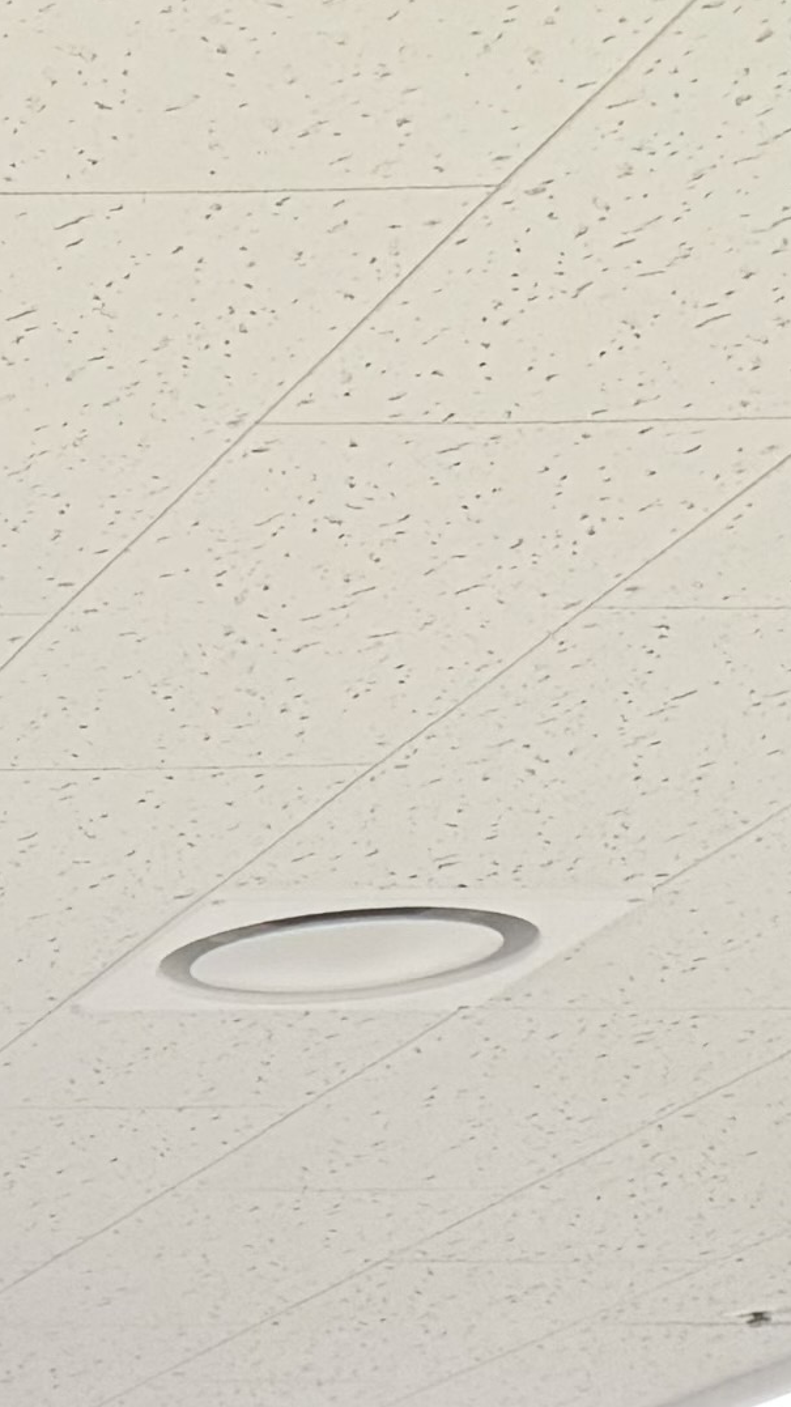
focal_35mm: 134
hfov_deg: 7.4
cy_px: 2469
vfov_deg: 14.3
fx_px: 4998
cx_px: -1993
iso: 200
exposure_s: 1/228
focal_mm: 6.76
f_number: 1.78
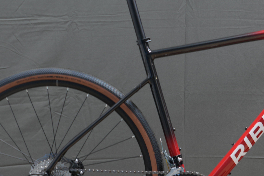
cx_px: 220
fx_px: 1203
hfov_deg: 12.5
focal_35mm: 164
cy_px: 104
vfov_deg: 8.4
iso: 100
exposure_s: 1/6
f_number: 5
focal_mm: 70
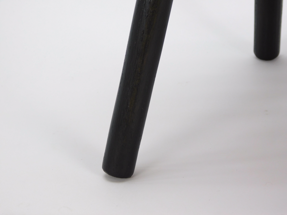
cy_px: 108
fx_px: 1111
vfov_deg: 11.1
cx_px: 144
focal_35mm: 134
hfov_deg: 14.7
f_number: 5
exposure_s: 1/60
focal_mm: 23.7
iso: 125
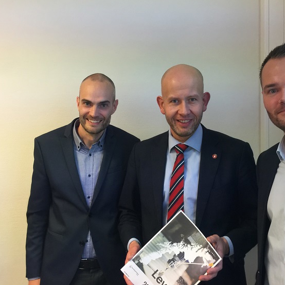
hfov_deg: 44.9
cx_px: 152
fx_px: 345
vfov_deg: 44.9
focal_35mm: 37
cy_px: 151
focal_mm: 4.15
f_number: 2.2
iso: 80
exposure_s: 1/17
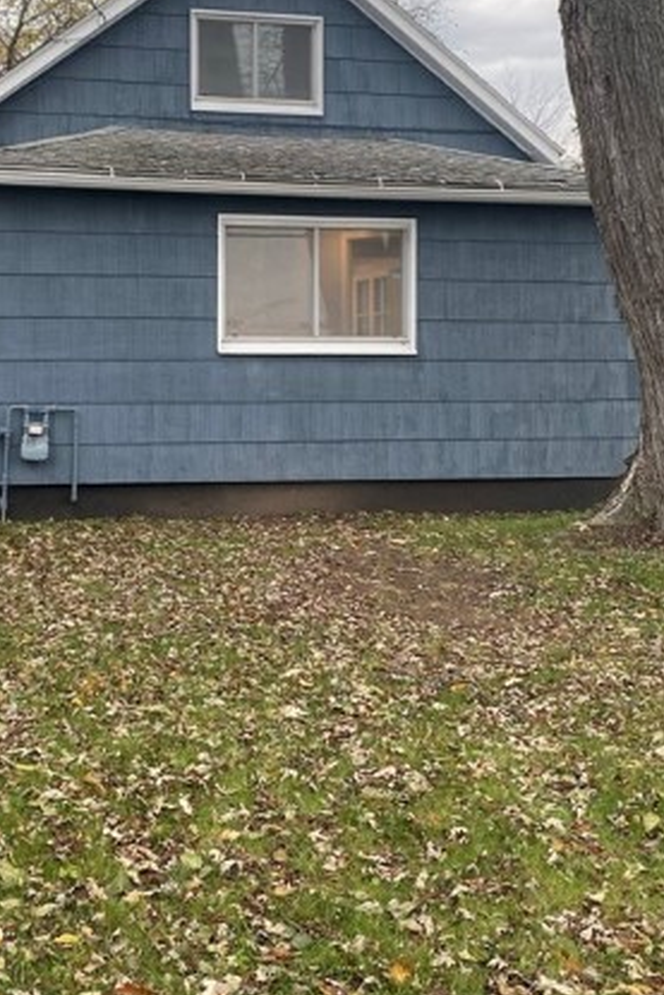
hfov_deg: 26.9
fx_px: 1382
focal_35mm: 50
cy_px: 355
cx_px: 247
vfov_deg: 39.2
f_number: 1.8
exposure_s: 1/122
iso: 50
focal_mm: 4.25
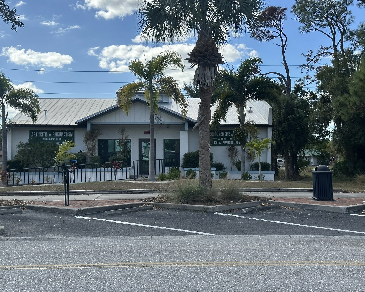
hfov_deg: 36.7
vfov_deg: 29.7
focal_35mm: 51
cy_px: 145
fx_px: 551
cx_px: 180
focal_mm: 6.86
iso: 64
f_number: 1.78
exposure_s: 1/3257
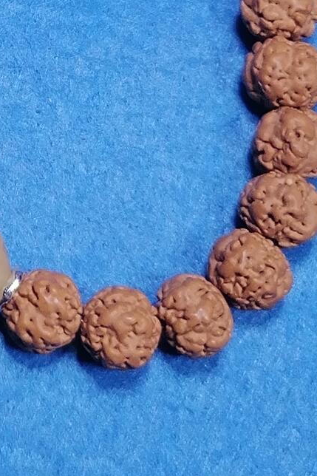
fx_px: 1652
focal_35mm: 125
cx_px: -160
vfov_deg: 15.9
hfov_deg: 10.6
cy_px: -45
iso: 320
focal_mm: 5.4
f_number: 1.8
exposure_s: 1/120
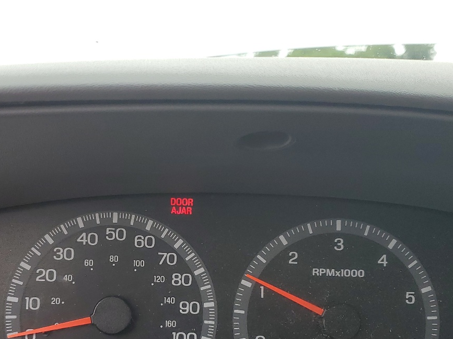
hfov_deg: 39.4
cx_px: 170
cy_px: 264
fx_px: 628
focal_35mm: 48
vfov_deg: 29.7
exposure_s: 1/256
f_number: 1.5
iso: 50
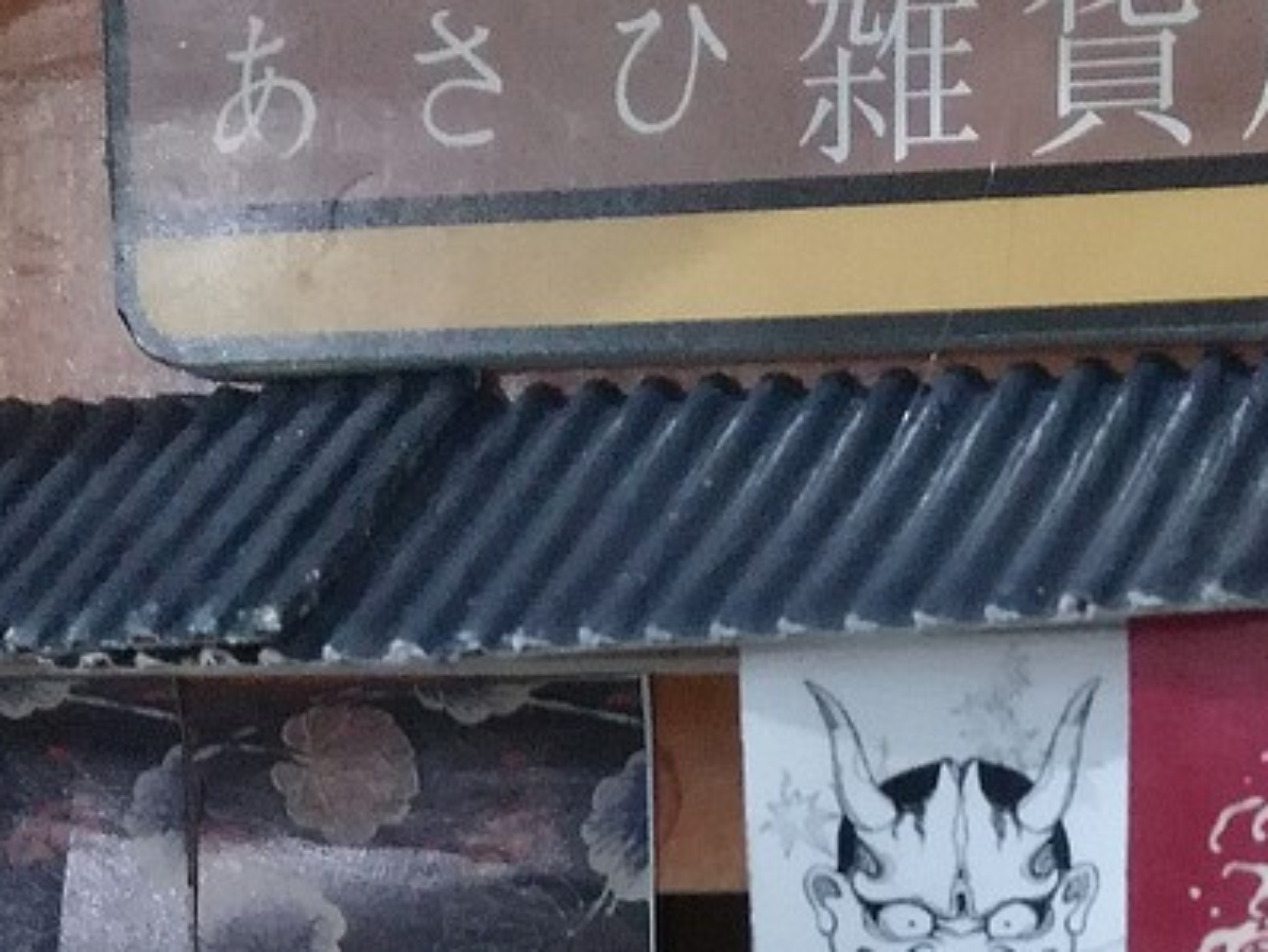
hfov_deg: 21.5
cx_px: 984
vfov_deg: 15.2
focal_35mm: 90
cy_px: 1449
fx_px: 3299
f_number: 2
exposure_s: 1/17
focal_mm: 2.96
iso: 525
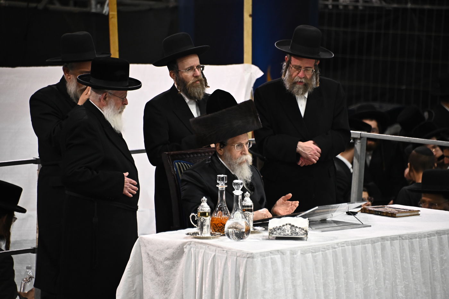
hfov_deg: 6.9
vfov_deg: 4.6
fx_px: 3740
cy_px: 150
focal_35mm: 300
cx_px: 224
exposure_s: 1/250
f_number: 5.6
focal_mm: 300
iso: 3200
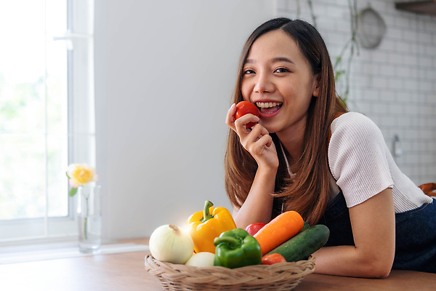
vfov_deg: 21.2
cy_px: 146
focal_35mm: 64
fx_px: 775
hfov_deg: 31.4
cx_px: 218
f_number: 2.8
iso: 250
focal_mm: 64
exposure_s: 1/200
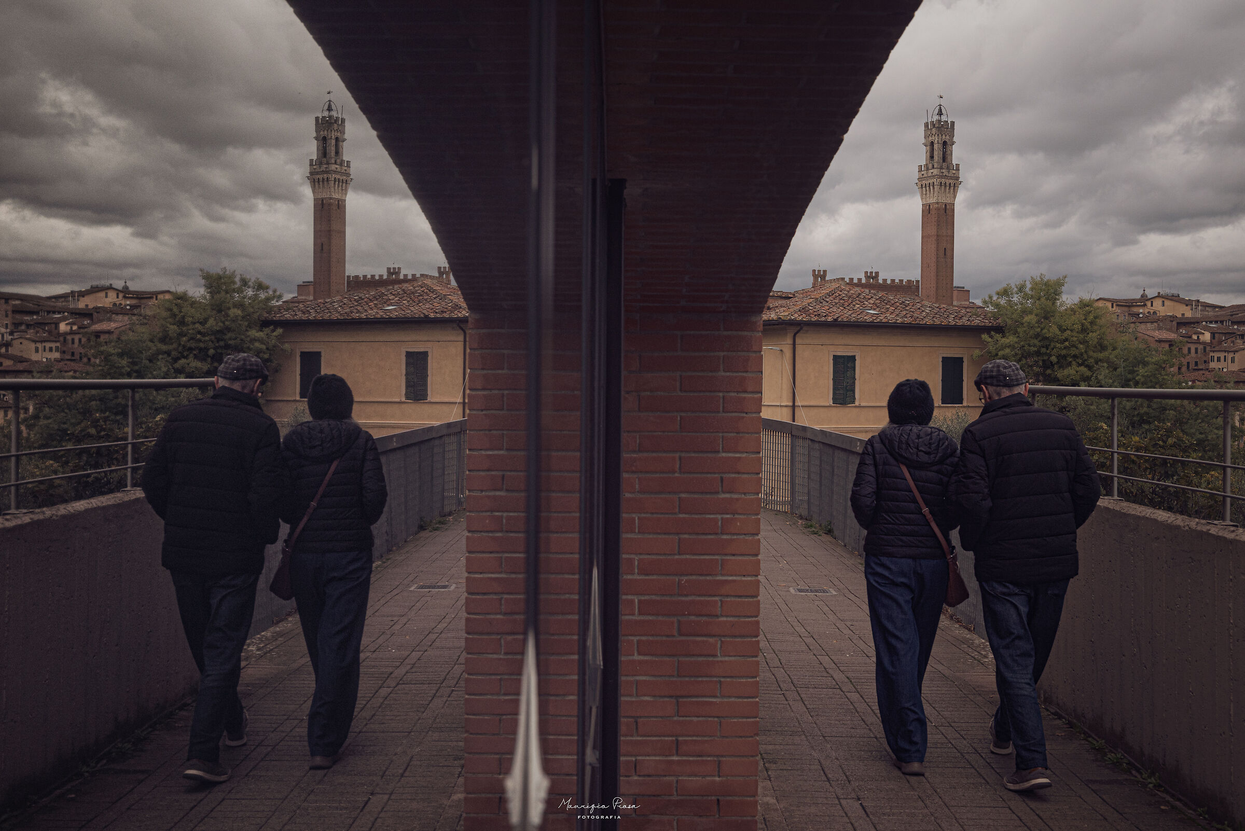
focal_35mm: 40
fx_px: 1384
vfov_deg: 33.4
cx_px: 622
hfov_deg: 48.4
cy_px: 416
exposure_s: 1/500
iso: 500
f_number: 11
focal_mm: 40
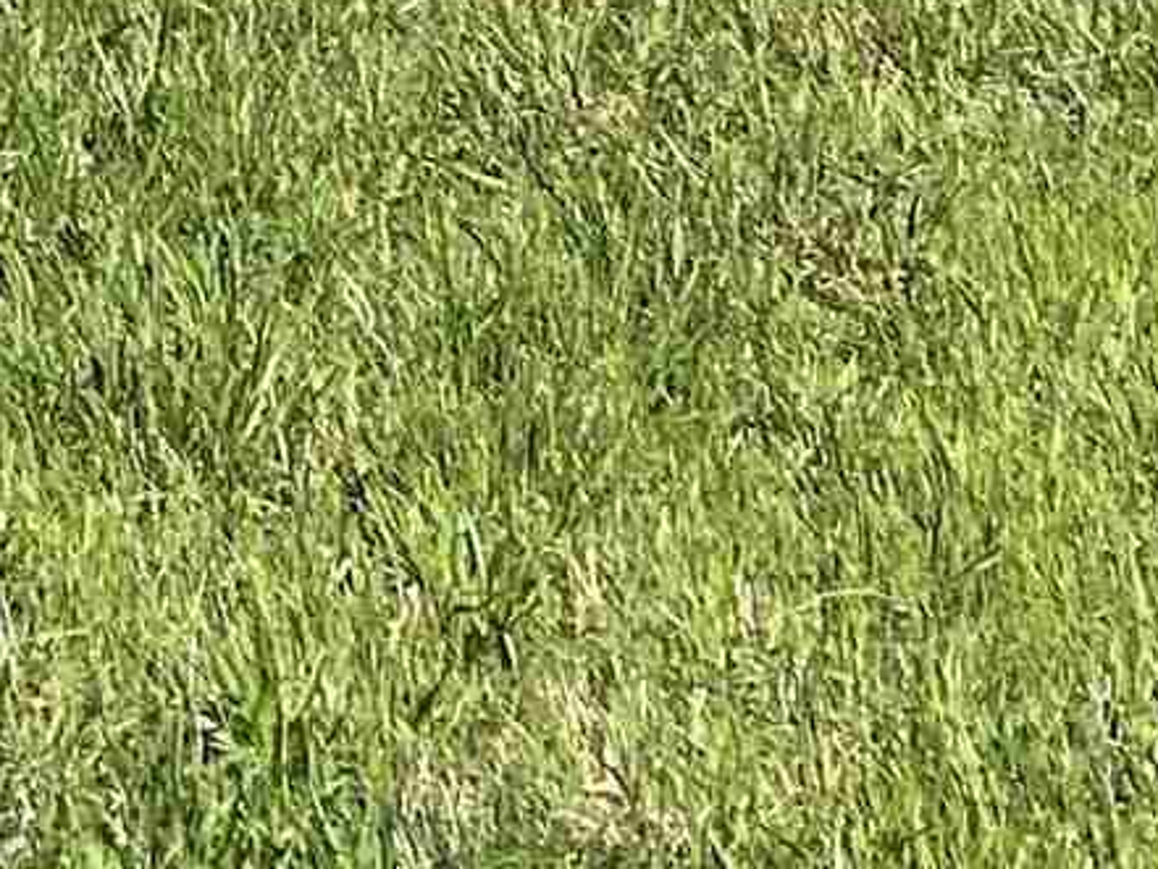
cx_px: -864
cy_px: -2092
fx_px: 6057
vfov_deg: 7.0
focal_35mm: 181
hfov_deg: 10.3
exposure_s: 1/5076
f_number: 1.5
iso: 50
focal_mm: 5.7
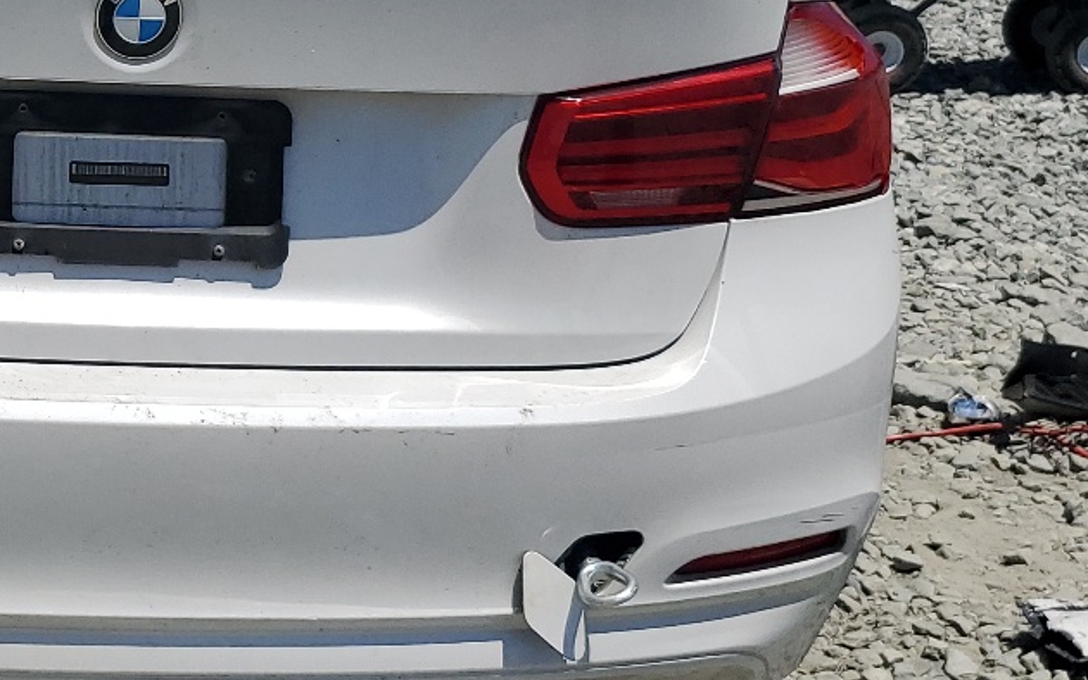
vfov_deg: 18.5
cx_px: 22
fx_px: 2076
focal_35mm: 70
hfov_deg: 27.8
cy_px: 176
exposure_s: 1/10000
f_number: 1.5
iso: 50
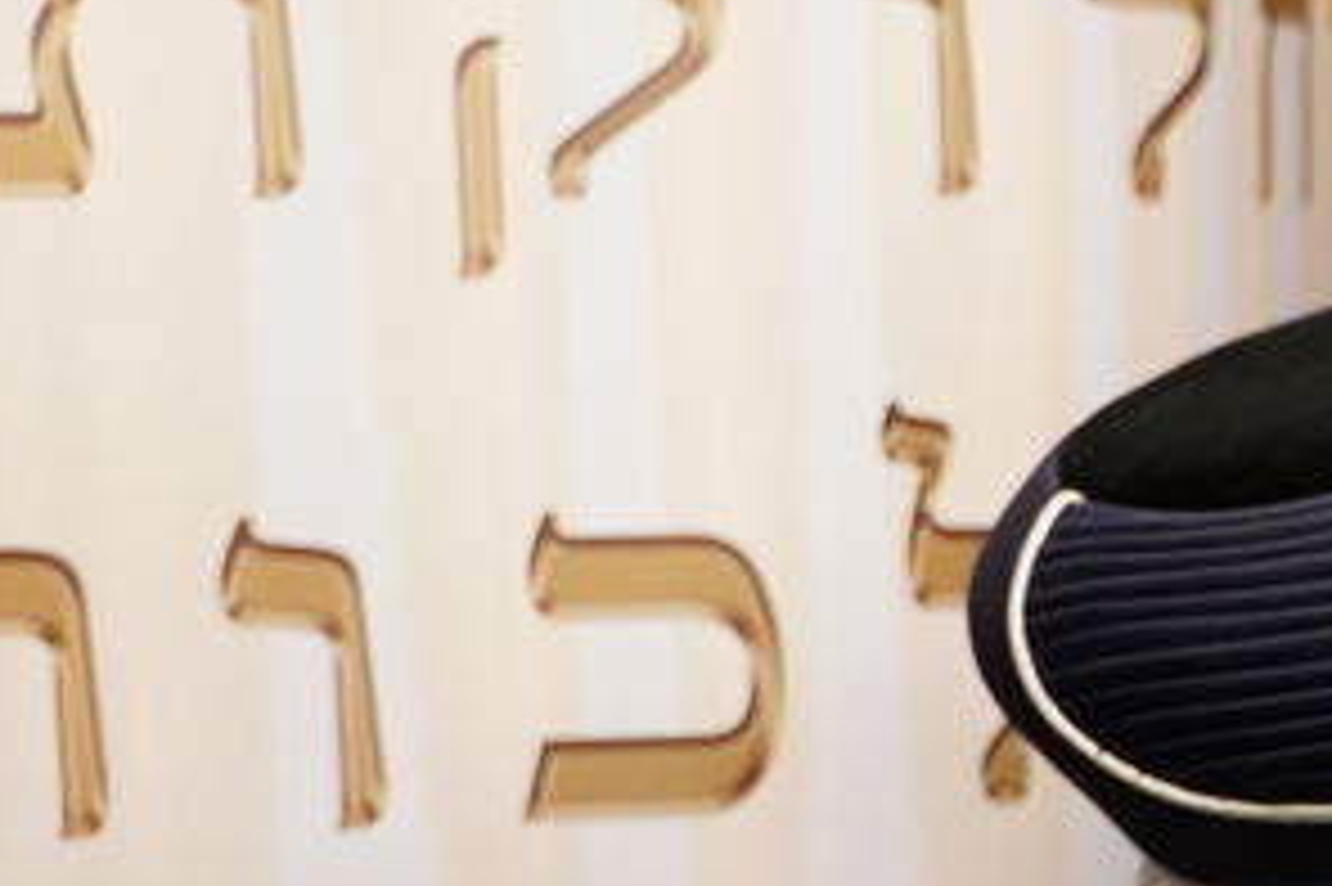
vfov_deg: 8.7
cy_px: 1019
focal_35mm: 156
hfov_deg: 11.8
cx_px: 2664
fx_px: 5769
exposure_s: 1/160
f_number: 2.8
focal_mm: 33
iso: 2000
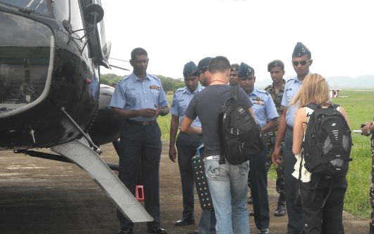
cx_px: 187
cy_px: 132
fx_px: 1141
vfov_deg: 11.7
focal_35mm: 112
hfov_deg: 18.6
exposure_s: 1/250
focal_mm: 17.1
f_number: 4.7
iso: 104
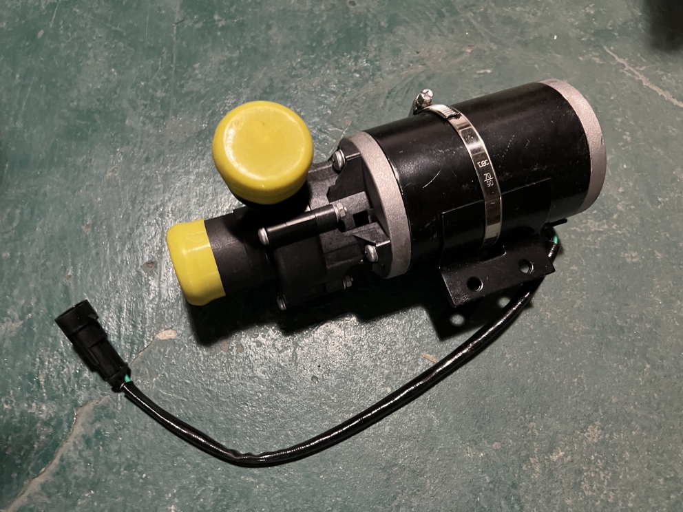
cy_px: 256
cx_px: 342
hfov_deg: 67.3
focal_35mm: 26
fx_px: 513
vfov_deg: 53.1
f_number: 1.5
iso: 640
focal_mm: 5.7
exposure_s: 1/33
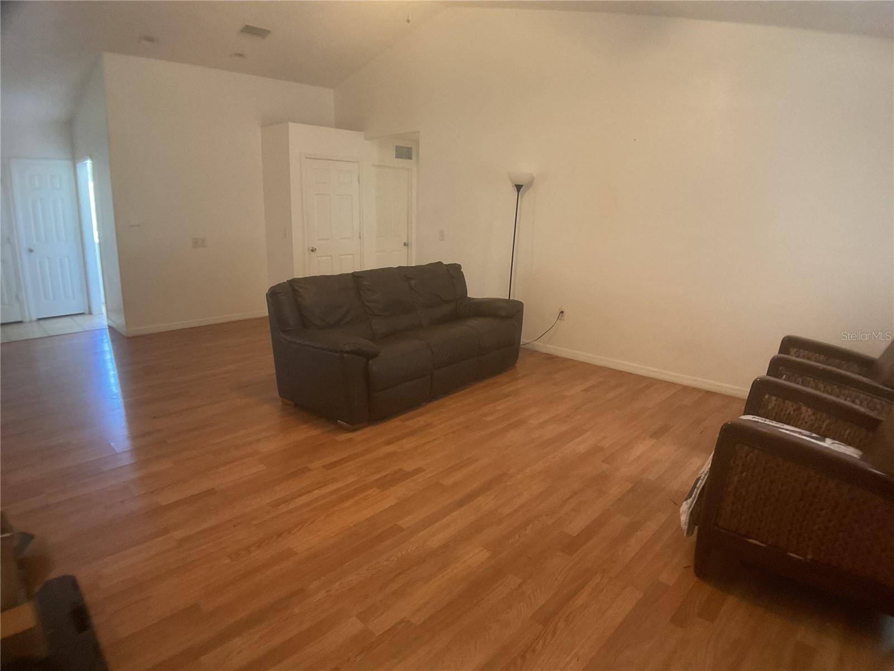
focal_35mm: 29
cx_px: 447
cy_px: 336
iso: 320
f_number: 1.8
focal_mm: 3
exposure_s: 1/40
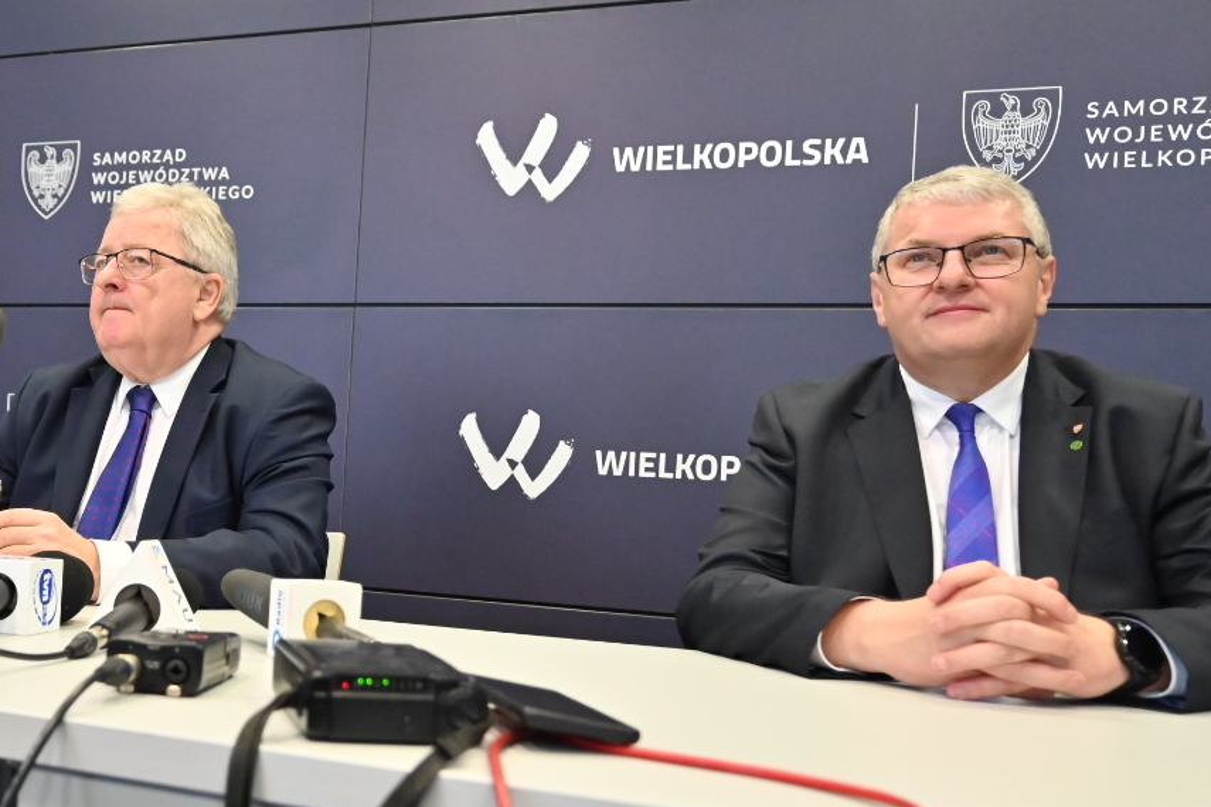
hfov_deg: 51.2
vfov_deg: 36.7
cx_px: 322
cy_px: 493
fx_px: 1211
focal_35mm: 36
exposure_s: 1/640
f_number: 2.8
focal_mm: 19
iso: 3600
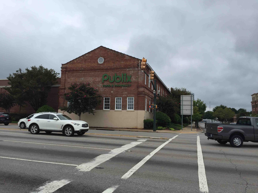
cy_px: 96
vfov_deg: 48.2
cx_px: 129
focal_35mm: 29
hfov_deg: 61.7
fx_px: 216
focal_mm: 4.15
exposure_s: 1/573
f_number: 2.2
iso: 32
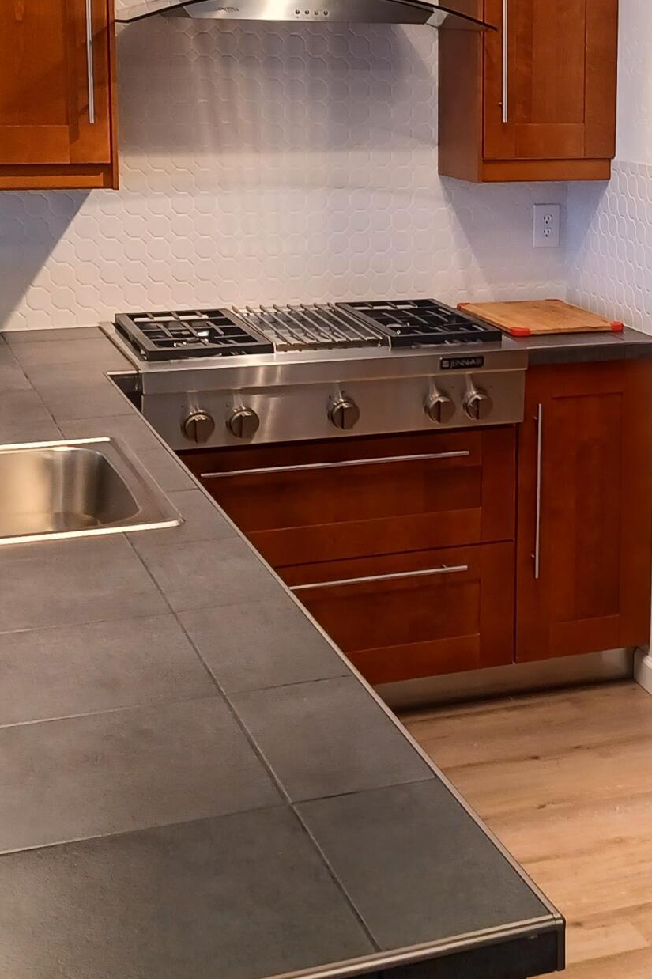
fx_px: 1712
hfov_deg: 20.9
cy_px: 225
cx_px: 641
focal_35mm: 63
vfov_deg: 31.2
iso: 320
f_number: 1.8
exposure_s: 1/33
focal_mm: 4.6
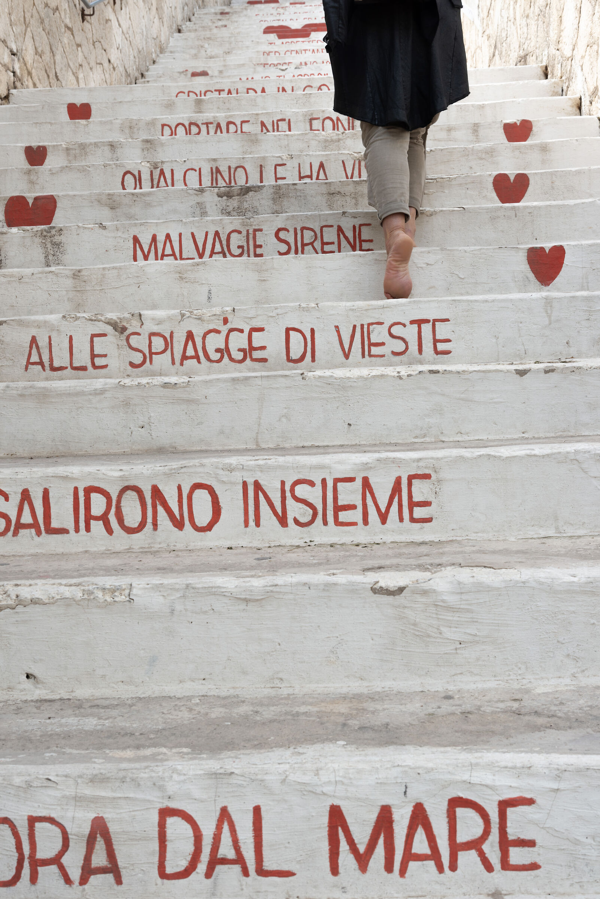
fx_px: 1199
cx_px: 300
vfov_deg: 41.1
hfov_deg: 28.1
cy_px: 450
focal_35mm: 48
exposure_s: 1/80
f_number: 11
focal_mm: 48
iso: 100
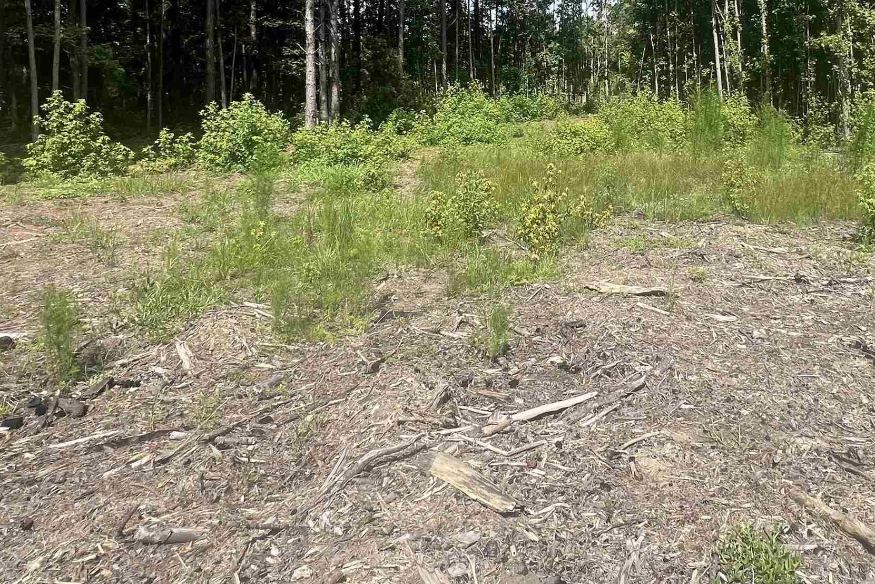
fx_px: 608
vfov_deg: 47.3
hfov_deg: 69.7
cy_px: 85
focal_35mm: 25
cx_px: 576
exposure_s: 1/774
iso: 32
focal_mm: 1.57
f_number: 1.8
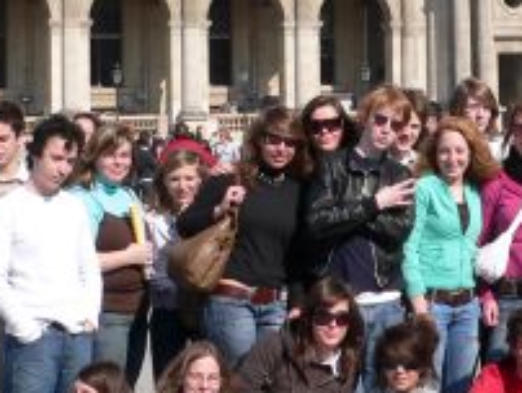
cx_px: 664
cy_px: -3
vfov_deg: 12.9
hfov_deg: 16.4
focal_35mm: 114
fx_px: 1721
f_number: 5.2
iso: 80
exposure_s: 1/500
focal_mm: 6
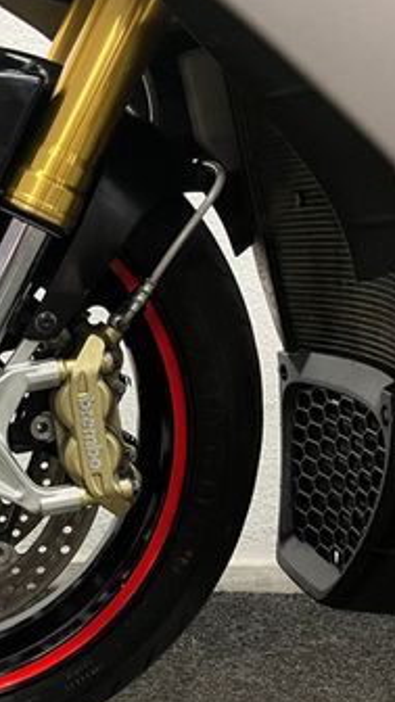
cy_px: 426
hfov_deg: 20.5
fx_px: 1005
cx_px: -102
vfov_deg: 38.3
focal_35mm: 54
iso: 200
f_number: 1.6
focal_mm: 5.1
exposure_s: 1/50
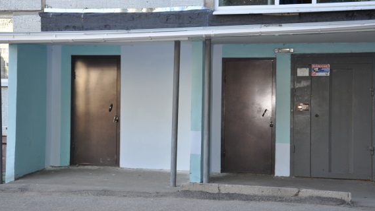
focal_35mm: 54
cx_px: 188
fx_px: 537
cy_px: 105
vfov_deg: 22.2
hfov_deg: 38.5
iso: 400
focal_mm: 34
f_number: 4.2
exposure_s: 1/125
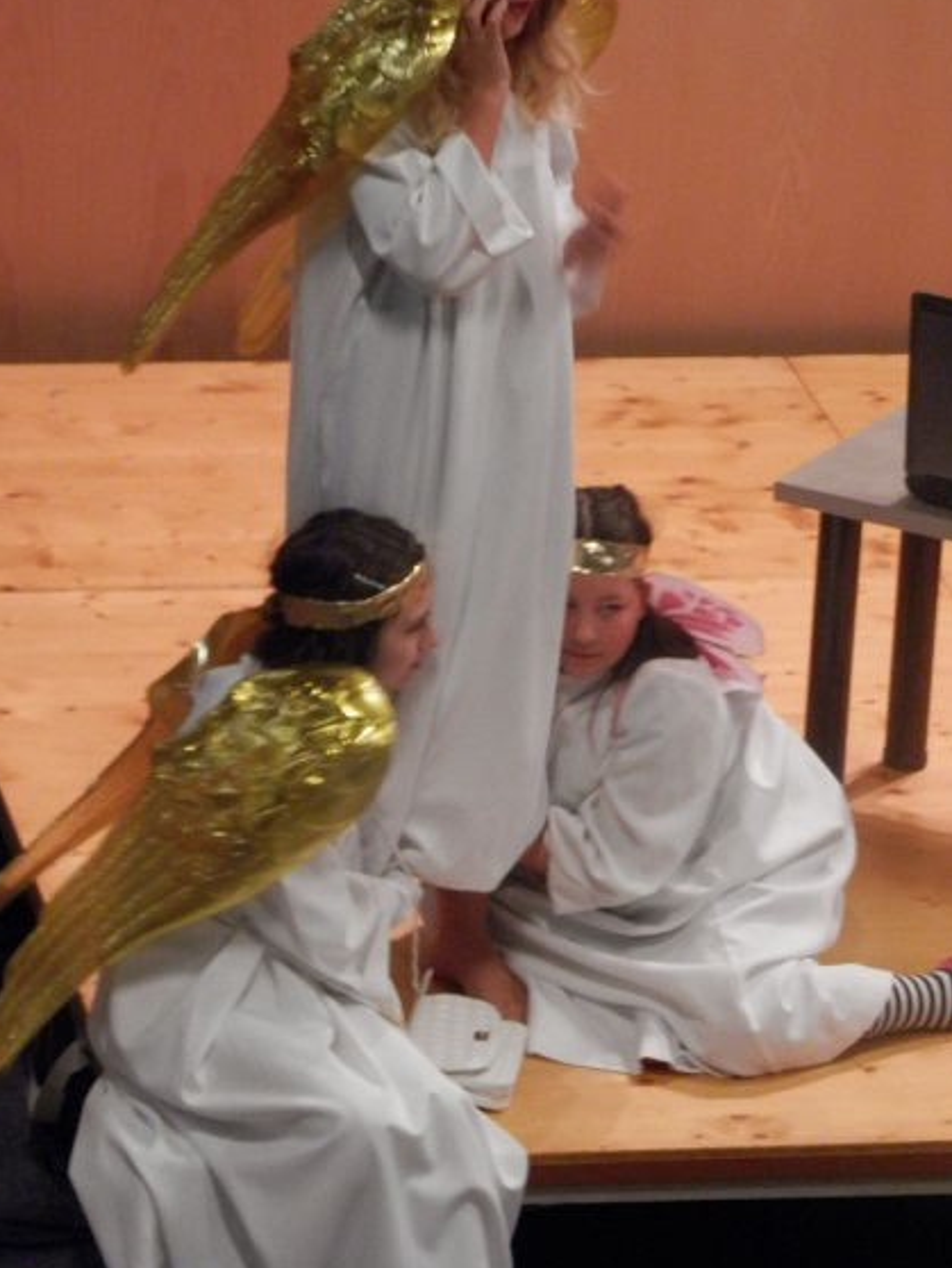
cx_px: 459
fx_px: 8098
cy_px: 523
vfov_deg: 9.0
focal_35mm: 221
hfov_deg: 6.7
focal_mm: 33.2
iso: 400
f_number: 5.8
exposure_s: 1/5
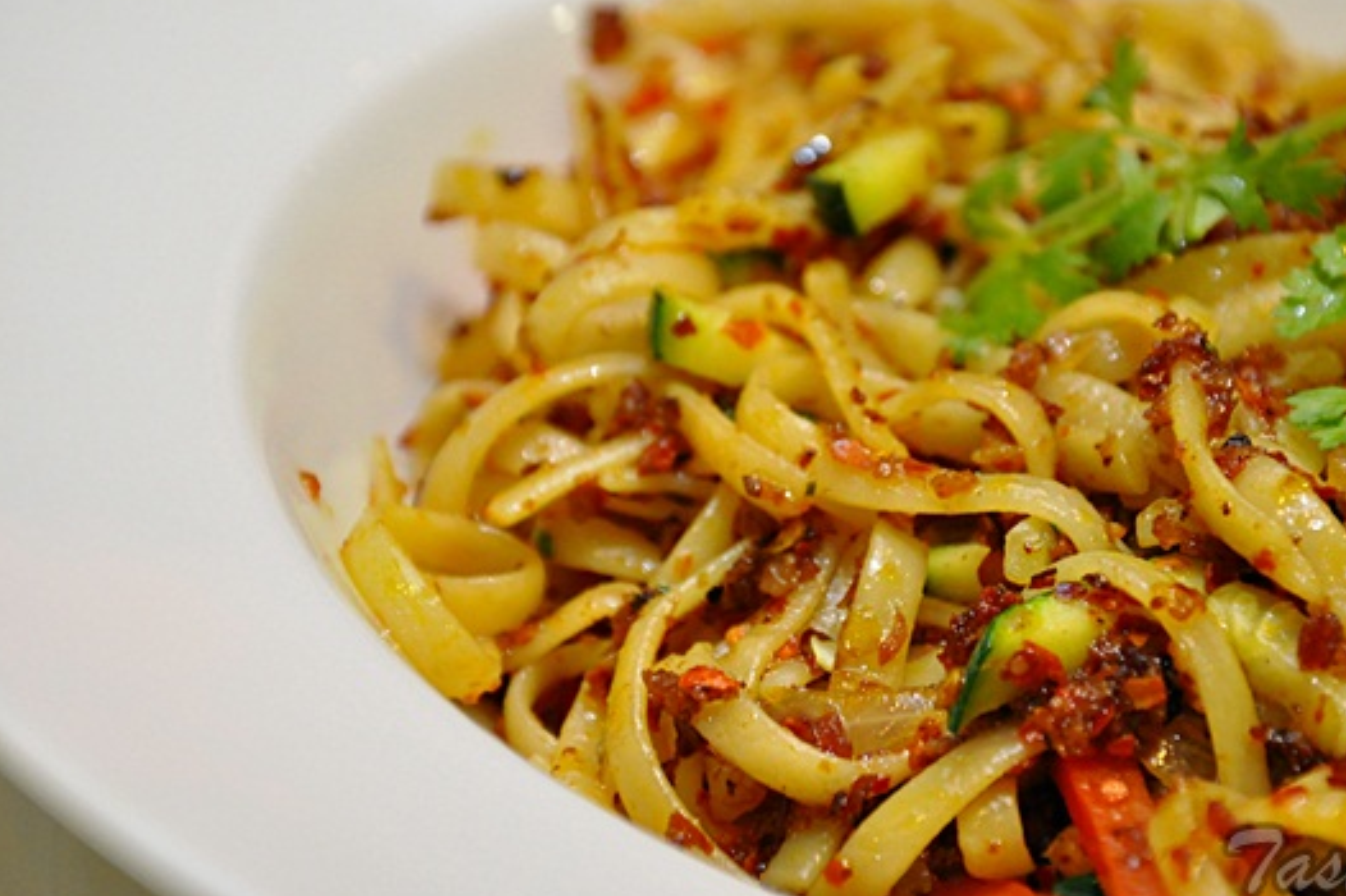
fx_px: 7272
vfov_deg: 7.0
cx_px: 778
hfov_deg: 10.6
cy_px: 379
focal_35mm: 195
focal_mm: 105
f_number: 5.6
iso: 2000
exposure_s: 1/60
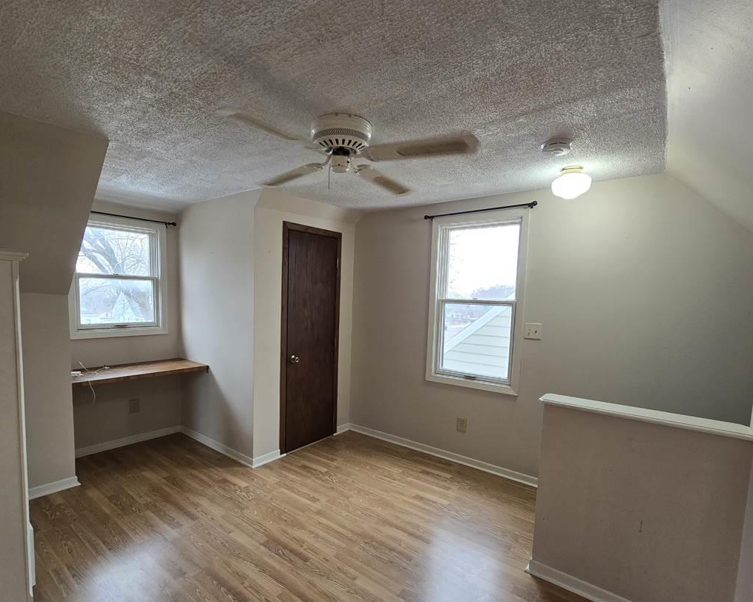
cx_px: 359
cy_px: 322
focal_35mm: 16
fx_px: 357
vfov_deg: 80.3
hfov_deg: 93.0
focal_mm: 2.2
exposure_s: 1/60
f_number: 2.2
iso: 125
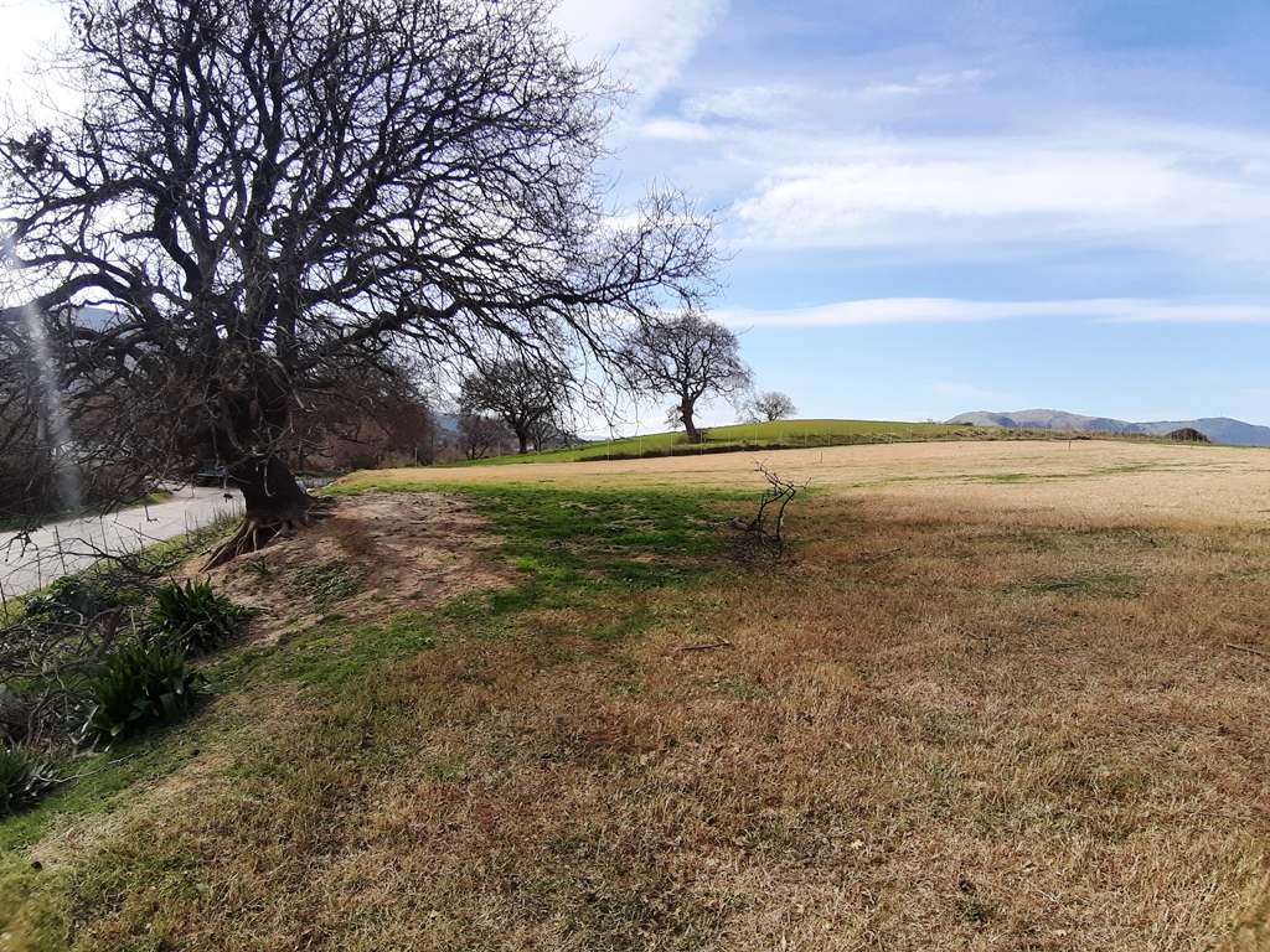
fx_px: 660
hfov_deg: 87.8
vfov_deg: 71.6
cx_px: 635
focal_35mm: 18
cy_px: 476
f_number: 2.4
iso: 40
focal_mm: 1.87
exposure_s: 1/829
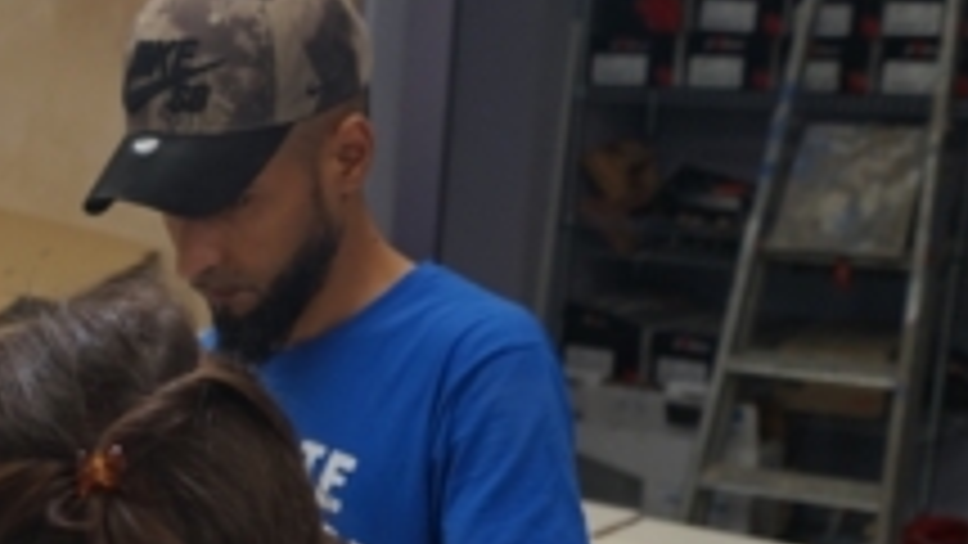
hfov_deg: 20.0
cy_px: 809
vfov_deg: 12.1
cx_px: -371
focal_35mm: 96
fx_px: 2464
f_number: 4
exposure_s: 1/160
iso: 400
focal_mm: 28
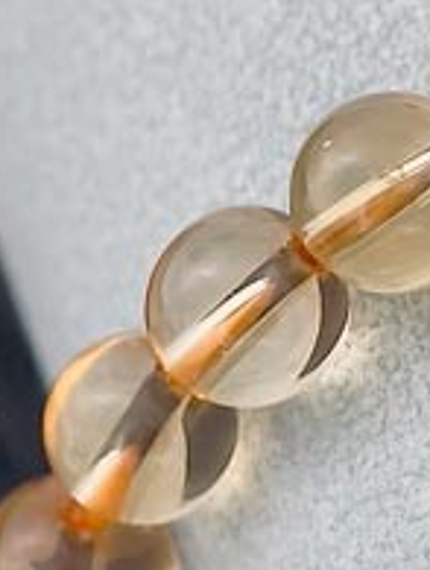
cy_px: -72
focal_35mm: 502
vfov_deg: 3.9
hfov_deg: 2.9
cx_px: 971
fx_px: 8287
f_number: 2.67
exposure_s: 1/160
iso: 125
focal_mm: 22.48
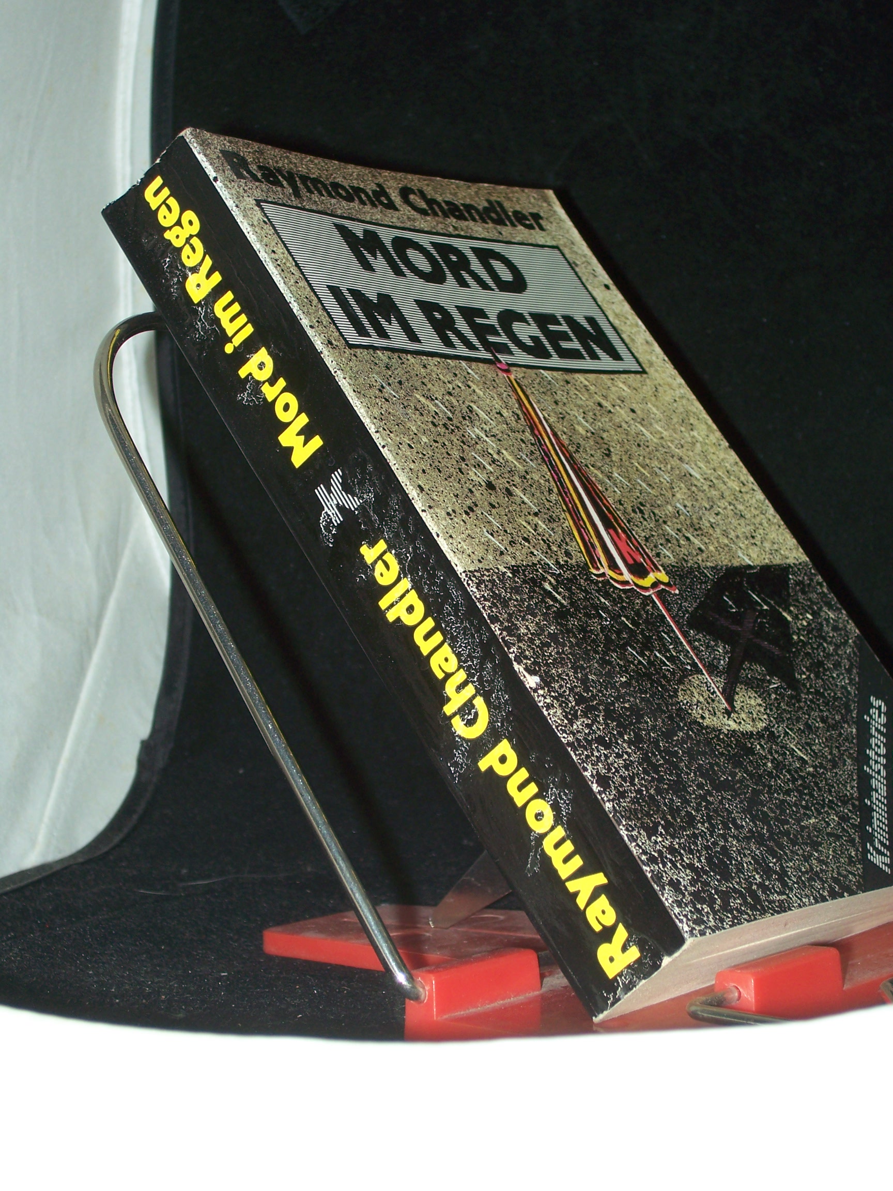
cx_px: 446
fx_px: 2270
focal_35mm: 66
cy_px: 596
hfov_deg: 22.3
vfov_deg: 29.4
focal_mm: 11
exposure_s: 1/80
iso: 80
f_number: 3.6
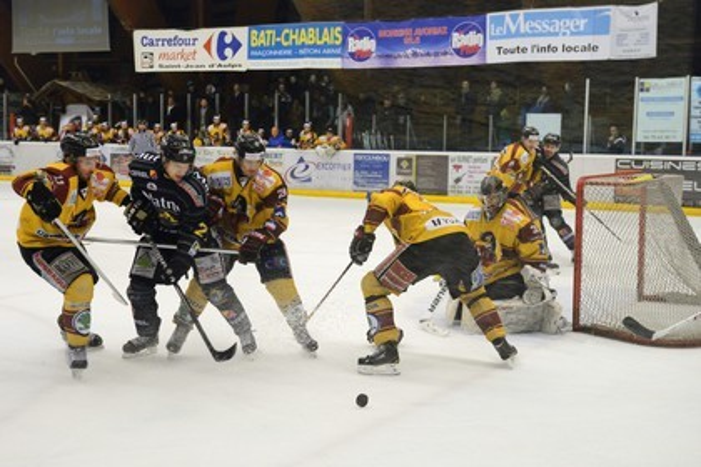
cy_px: 234
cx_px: 350
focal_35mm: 52
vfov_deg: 26.0
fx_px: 1012
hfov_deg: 38.2
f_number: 5
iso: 6400
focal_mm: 52
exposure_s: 1/800
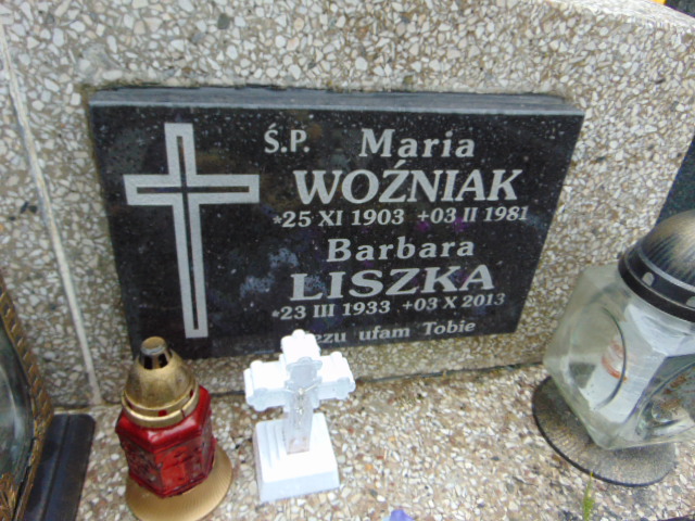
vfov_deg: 54.9
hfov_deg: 69.4
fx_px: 502
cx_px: 348
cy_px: 260
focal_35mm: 25
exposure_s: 1/250
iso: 200
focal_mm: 4.5
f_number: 3
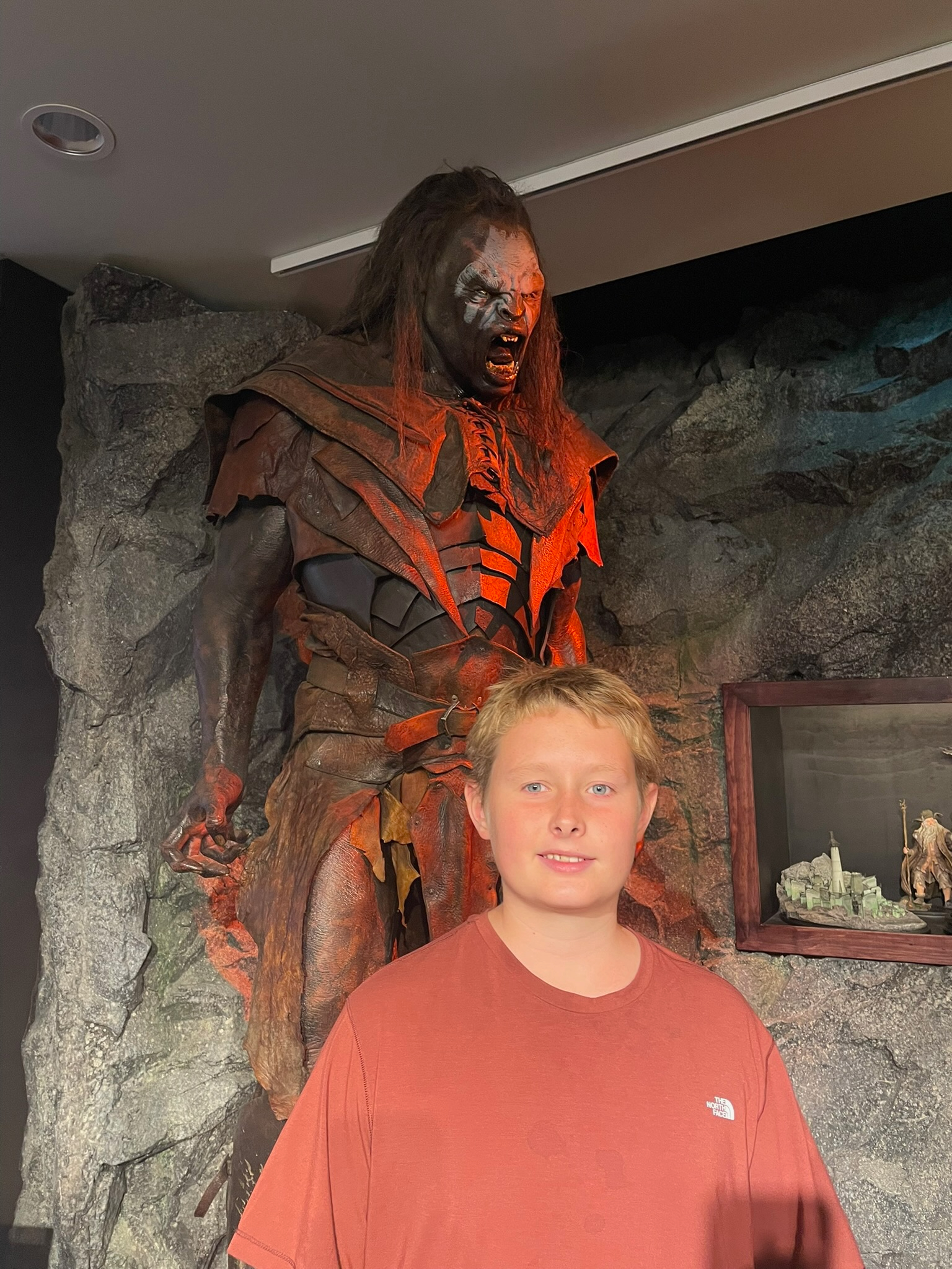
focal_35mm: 26
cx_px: 476
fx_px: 953
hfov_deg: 53.1
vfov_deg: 67.3
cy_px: 634
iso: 125
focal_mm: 4.2
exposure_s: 1/50
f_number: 1.6
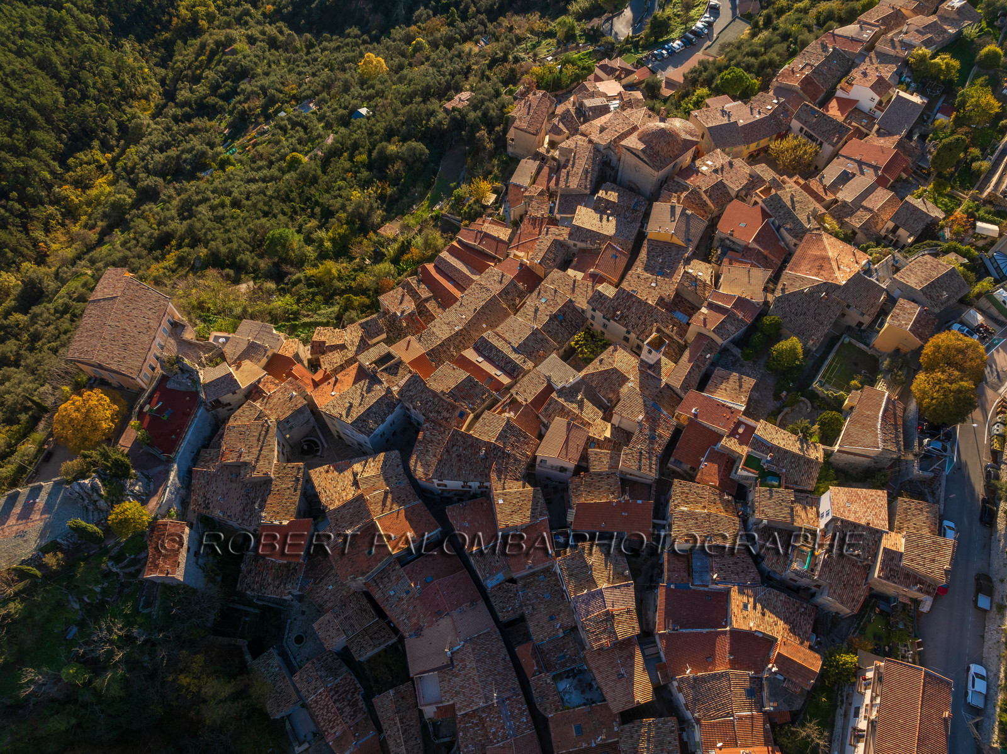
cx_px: 504
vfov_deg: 56.8
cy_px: 377
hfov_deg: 71.6
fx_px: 698
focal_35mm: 24
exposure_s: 1/100
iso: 100
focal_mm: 12.3
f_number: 8
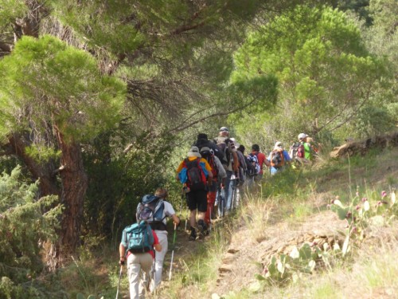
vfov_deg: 8.4
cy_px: 150
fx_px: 2024
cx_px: 199
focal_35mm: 176
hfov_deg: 11.2
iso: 100
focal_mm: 31.3
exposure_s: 1/125
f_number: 5.4
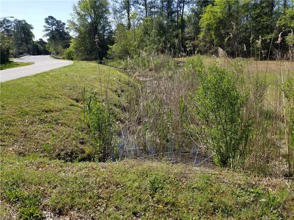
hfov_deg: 67.3
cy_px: 110
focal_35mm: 26
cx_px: 147
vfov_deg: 53.1
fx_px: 221
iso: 50
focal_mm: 4.3
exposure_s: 1/1992
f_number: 1.7
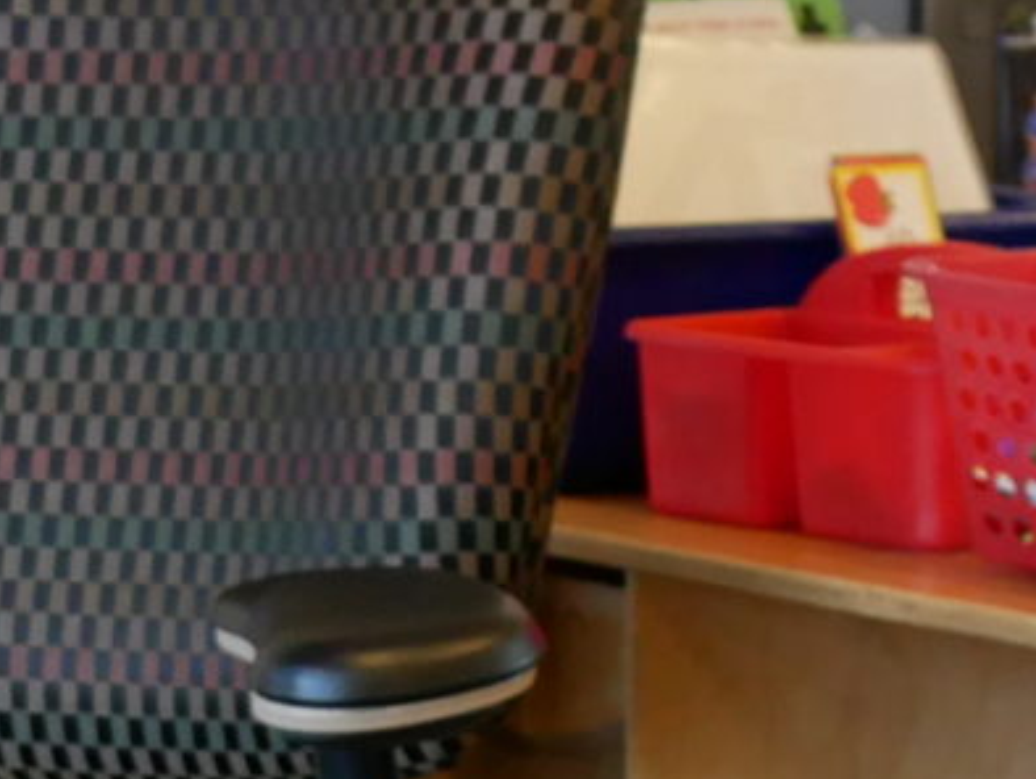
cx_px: -181
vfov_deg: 4.0
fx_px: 10901
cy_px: 2019
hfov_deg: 5.4
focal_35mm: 364
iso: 1000
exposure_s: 1/80
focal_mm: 35
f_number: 2.8
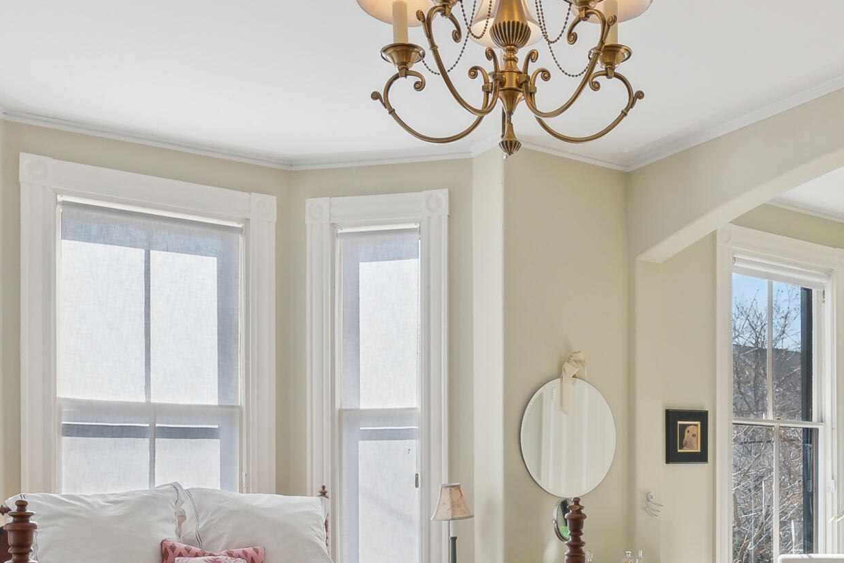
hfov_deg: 49.1
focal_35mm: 39
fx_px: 914
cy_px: 478
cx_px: 522
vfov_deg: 32.9
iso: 320
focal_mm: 16
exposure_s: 1/80
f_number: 7.1
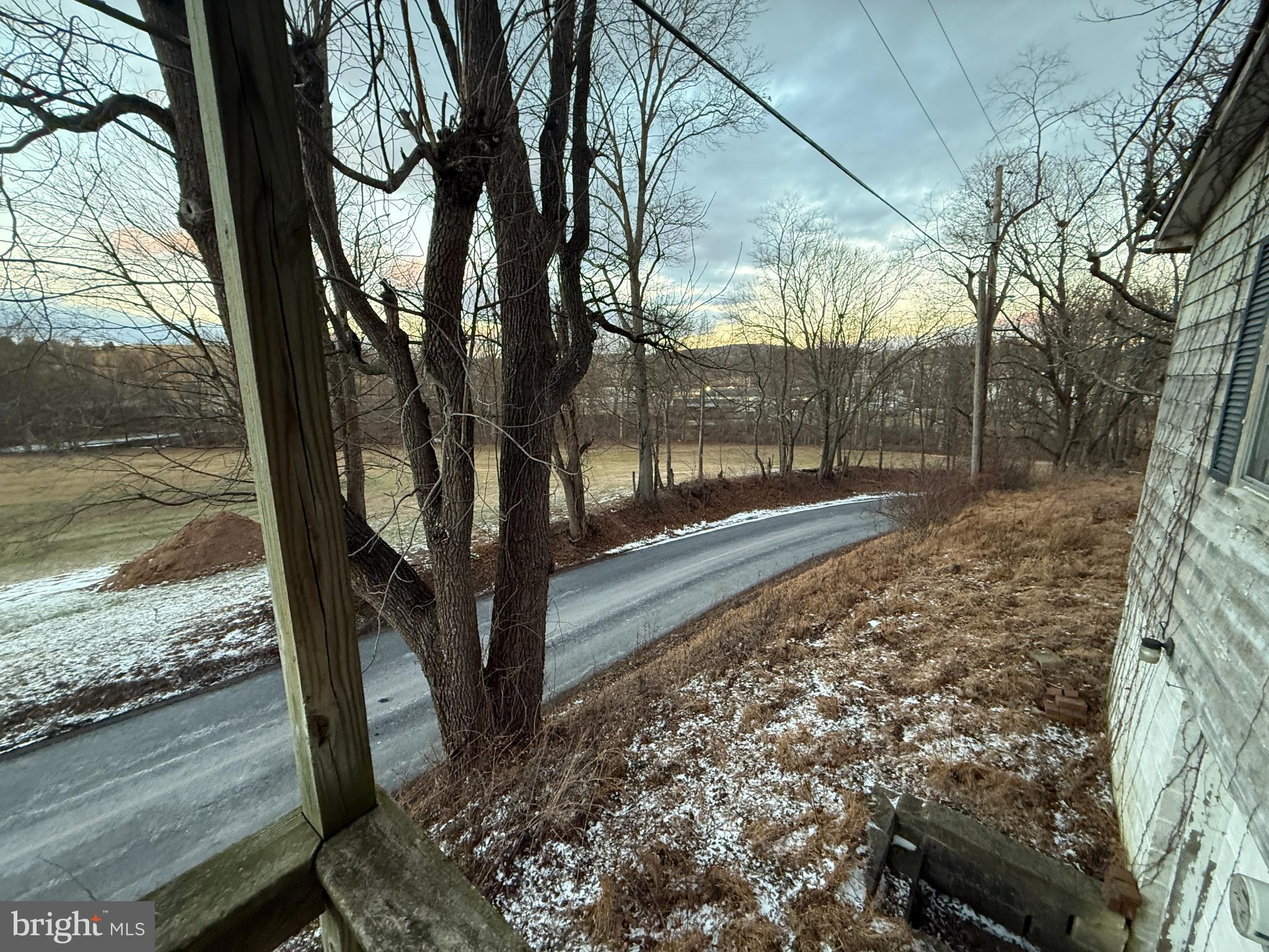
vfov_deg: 85.7
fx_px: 513
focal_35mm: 14
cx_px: 634
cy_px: 476
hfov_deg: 102.1
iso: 320
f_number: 2.2
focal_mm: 2.22
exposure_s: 1/96
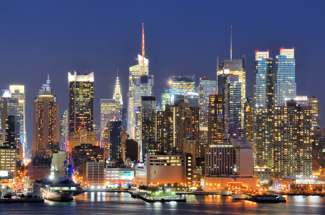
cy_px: 108
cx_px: 162
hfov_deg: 14.9
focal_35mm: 138
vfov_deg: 9.9
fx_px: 1243
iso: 100
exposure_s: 20
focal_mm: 92
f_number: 11
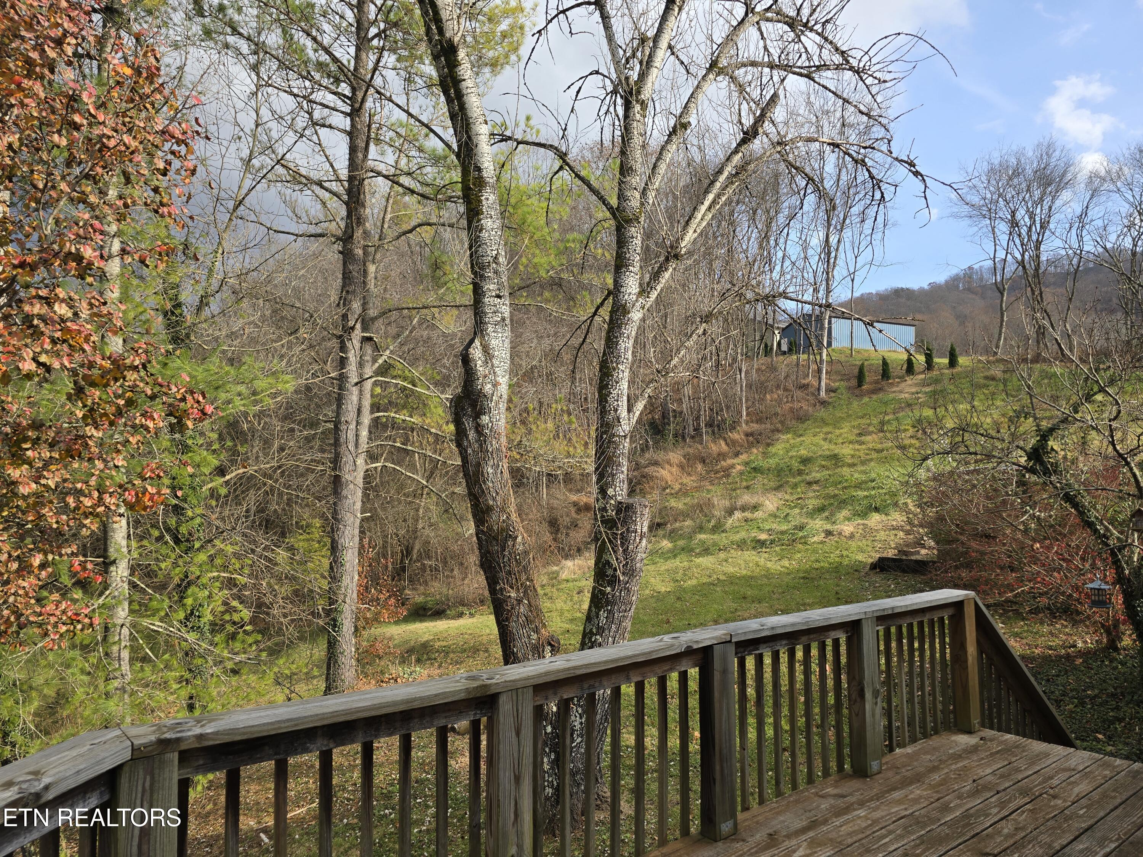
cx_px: 572
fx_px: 759
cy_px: 428
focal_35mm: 23
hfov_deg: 73.9
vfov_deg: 58.9
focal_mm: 6.3
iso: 12
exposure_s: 1/310
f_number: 1.7
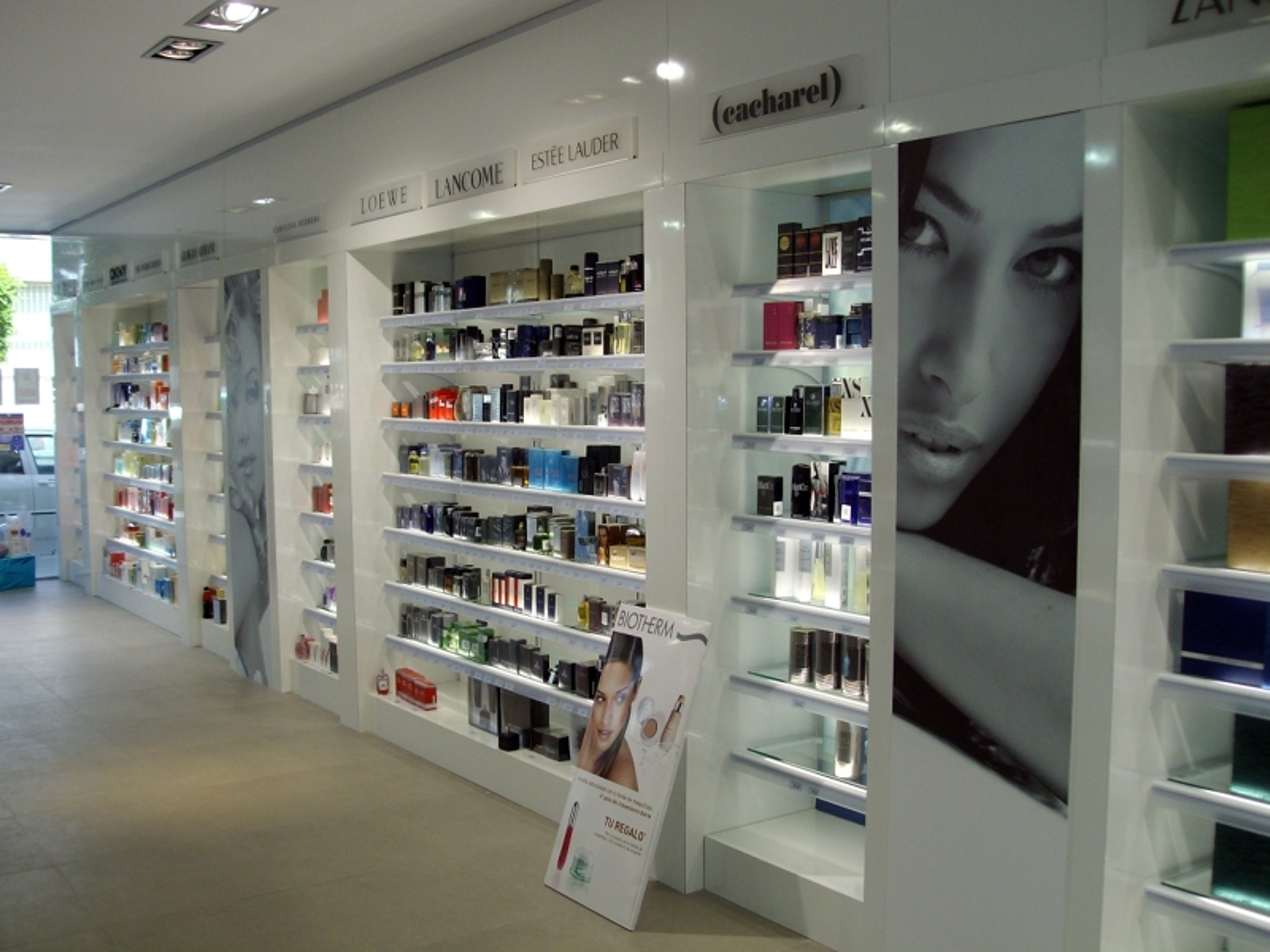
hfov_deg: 51.4
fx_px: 1321
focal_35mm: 36
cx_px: 635
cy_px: 476
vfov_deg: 39.7
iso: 80
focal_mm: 6
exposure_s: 1/200
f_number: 2.7
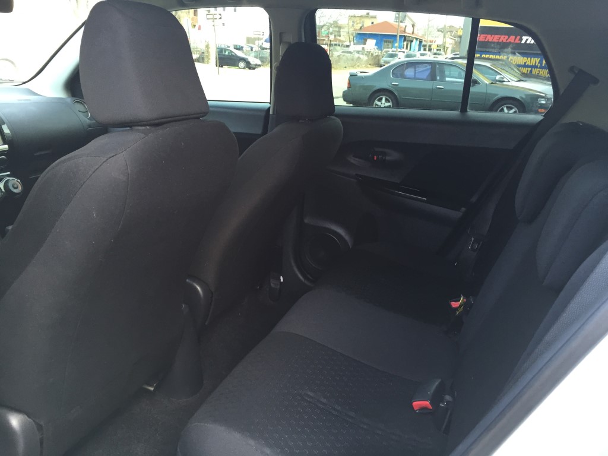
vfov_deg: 48.2
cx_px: 304
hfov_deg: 61.7
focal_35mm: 29
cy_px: 228
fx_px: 509
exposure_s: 1/30
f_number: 2.2
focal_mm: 4.15
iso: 40
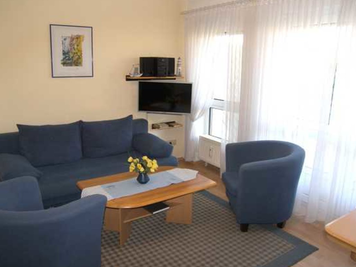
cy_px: 131
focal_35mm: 28
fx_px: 288
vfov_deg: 49.7
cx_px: 163
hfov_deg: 63.4
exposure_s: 1/30
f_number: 2.8
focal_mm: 5.1
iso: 100
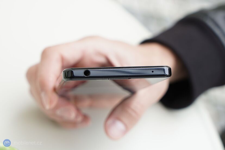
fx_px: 319
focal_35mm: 51
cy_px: 75
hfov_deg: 38.9
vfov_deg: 26.5
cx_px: 112
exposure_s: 1/100
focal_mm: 51
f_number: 5
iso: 100
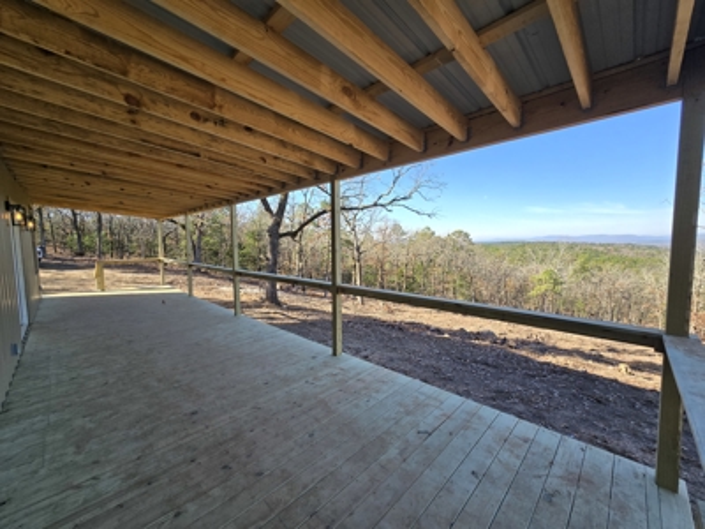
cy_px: 264
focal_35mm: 13
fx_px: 265
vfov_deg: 89.9
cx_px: 352
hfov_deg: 106.2
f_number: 2.2
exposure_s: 1/659
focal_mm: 2.2
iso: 50
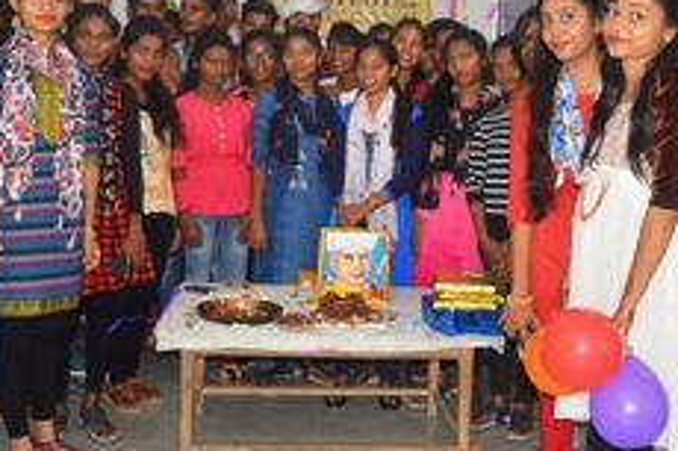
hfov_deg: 41.9
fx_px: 885
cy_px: 165
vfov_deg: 28.5
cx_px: 324
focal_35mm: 47
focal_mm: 18
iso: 400
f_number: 4
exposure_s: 1/80
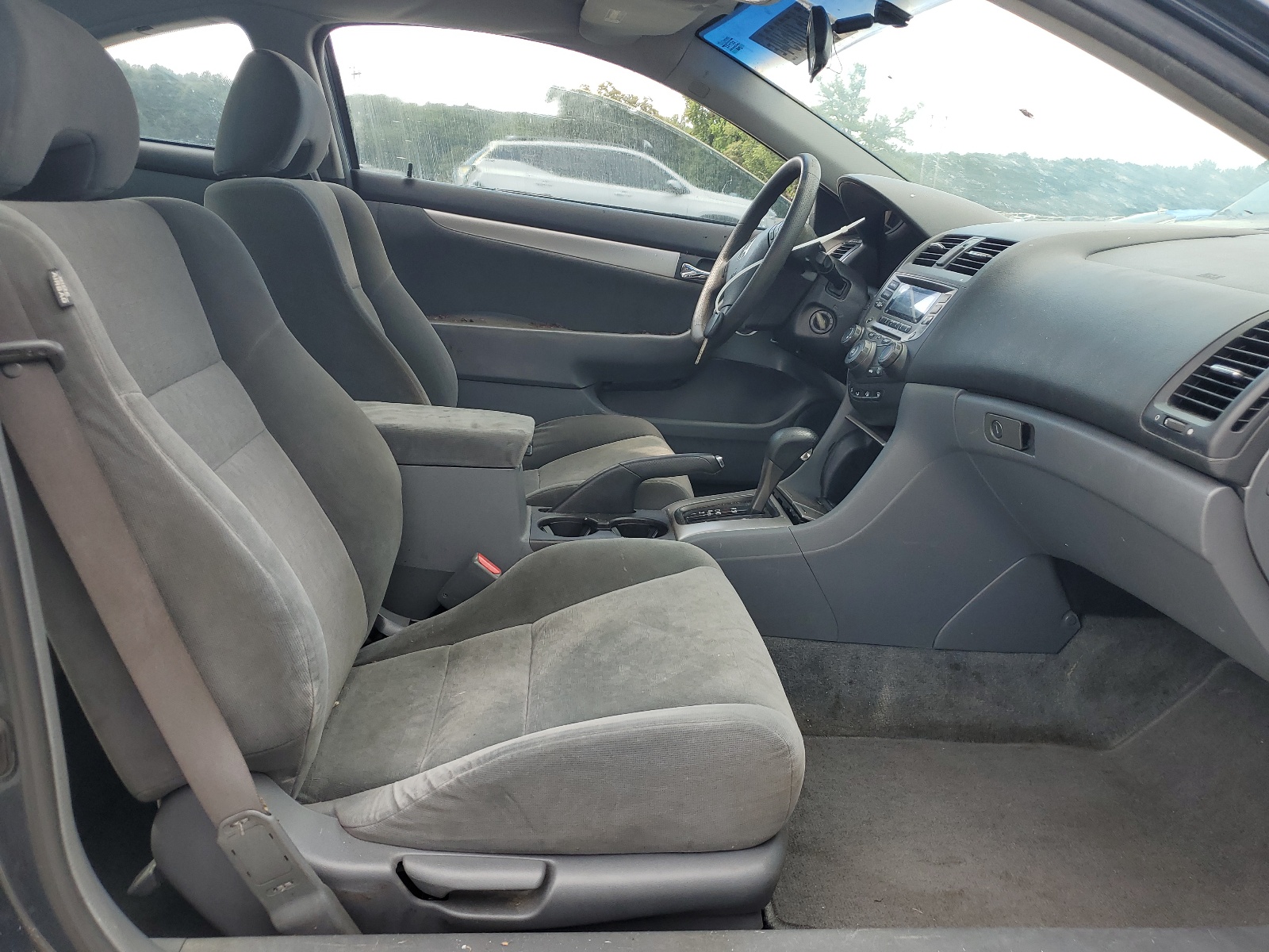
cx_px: 634
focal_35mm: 26
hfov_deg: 67.3
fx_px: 953
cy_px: 476
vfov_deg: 53.1
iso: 50
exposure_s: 1/370
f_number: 1.5
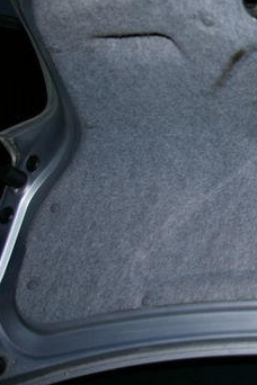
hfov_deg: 20.9
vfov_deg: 34.3
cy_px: 147
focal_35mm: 58
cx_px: 348
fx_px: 621
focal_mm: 21
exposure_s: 1/125
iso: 200
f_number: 4
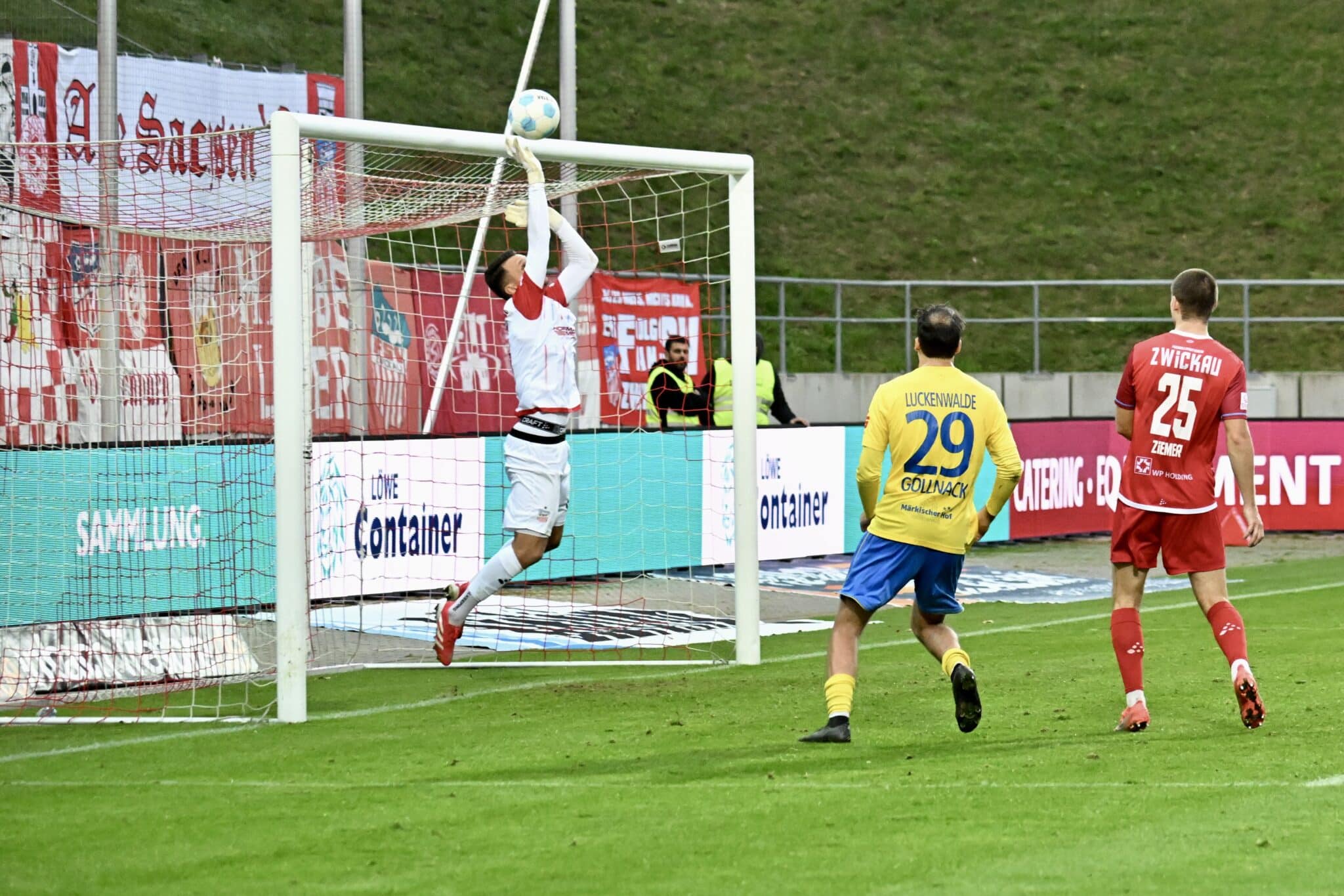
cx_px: 672
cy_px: 448
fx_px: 5039
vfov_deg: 10.2
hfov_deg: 15.2
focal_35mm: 135
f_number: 5
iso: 8000
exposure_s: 1/1600
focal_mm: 135
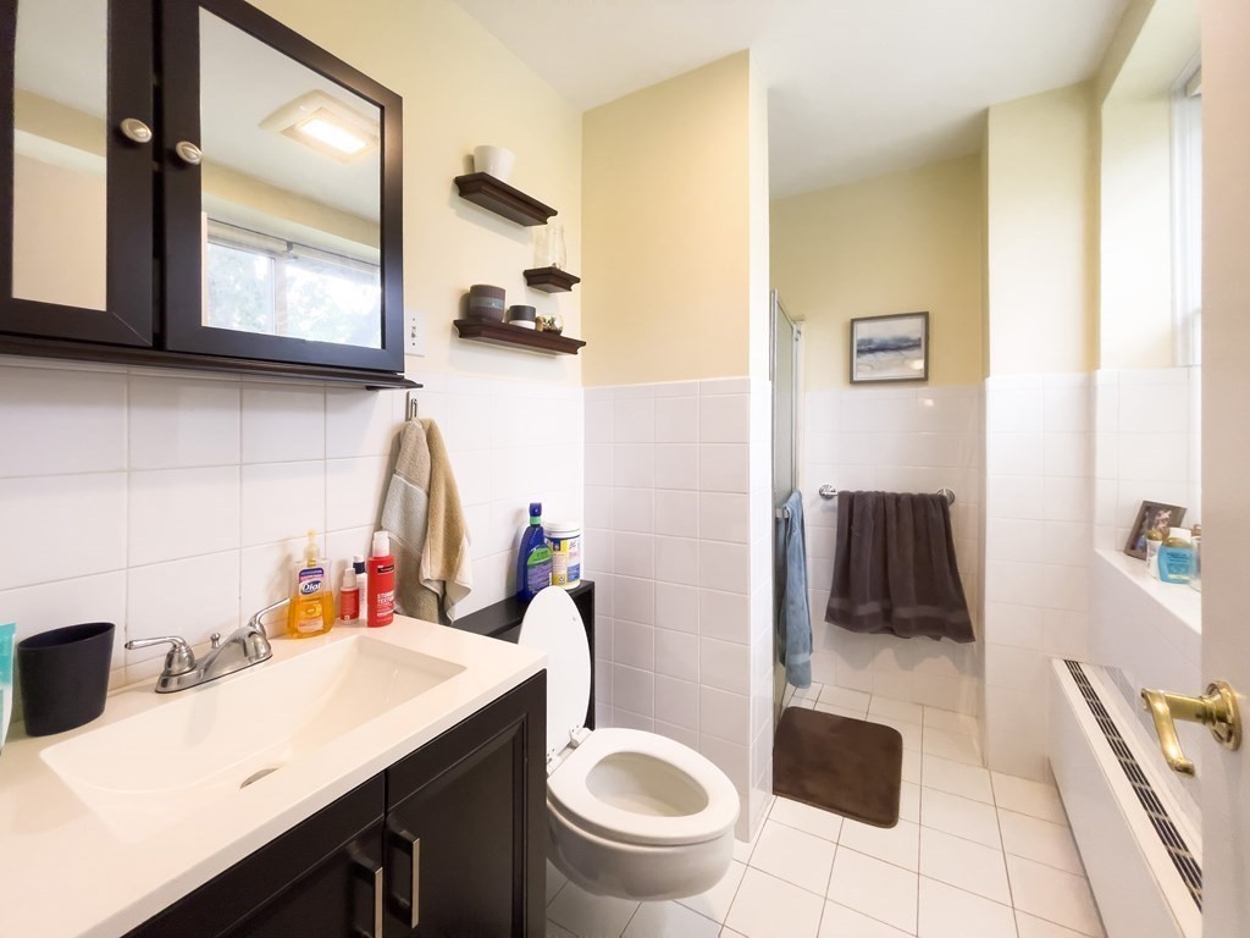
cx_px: 625
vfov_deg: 89.9
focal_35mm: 13
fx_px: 469
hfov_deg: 106.2
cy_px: 469
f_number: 2.4
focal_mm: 1.54
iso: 250
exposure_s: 1/120
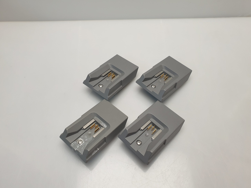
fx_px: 189
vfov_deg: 53.1
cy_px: 94
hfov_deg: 67.3
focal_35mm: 26
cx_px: 126
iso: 64
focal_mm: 4.3
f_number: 2.4
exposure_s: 1/50
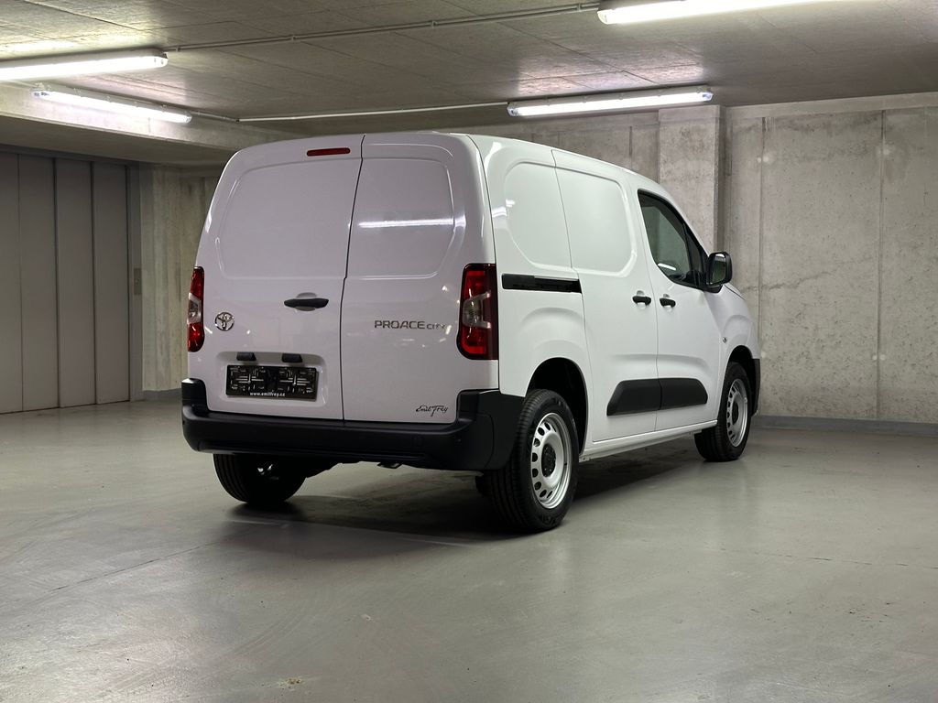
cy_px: 352
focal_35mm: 48
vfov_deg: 30.3
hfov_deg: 39.7
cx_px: 469
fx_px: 1301
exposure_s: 1/50
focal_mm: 6.86
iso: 160
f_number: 1.78
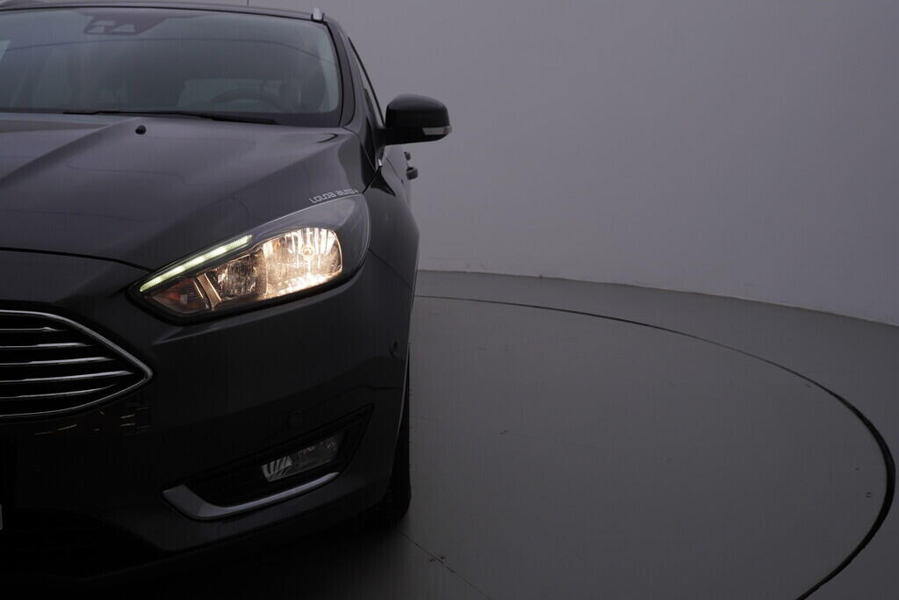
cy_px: 300
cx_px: 450
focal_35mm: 36
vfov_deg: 36.9
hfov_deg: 53.1
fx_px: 899
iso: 125
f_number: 6.3
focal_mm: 24
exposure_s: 1/200
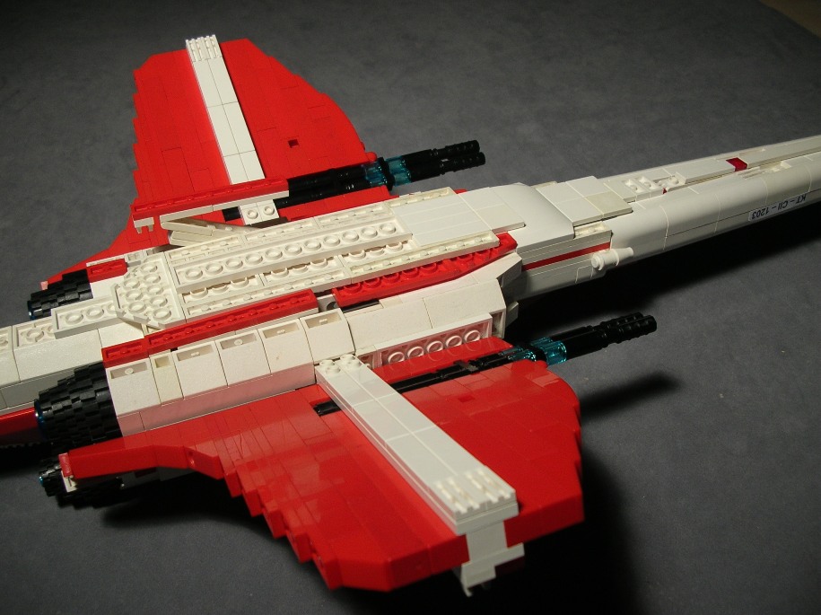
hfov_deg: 52.7
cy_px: 308
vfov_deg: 40.7
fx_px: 830
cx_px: 410
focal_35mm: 35
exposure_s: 1/326
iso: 50
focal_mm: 5.8
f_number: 2.8
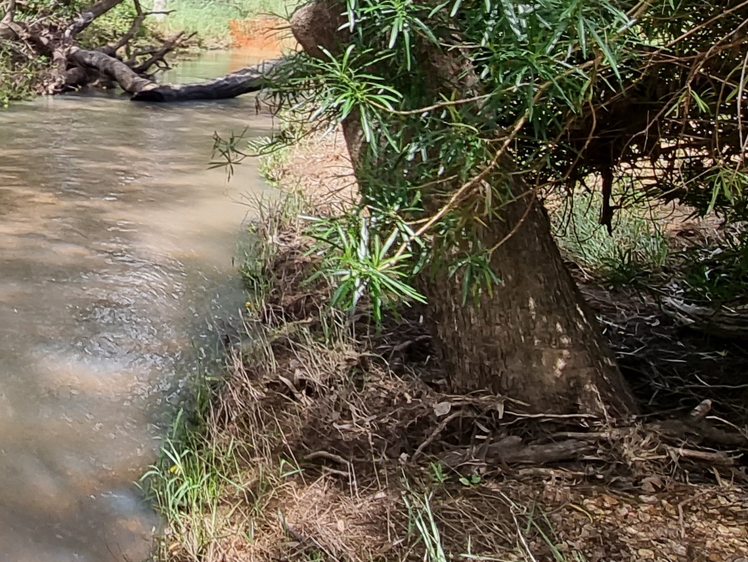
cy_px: 1
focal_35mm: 46
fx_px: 994
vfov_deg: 29.5
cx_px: -77
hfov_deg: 35.2
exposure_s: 1/622
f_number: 2.2
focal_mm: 2.2
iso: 50
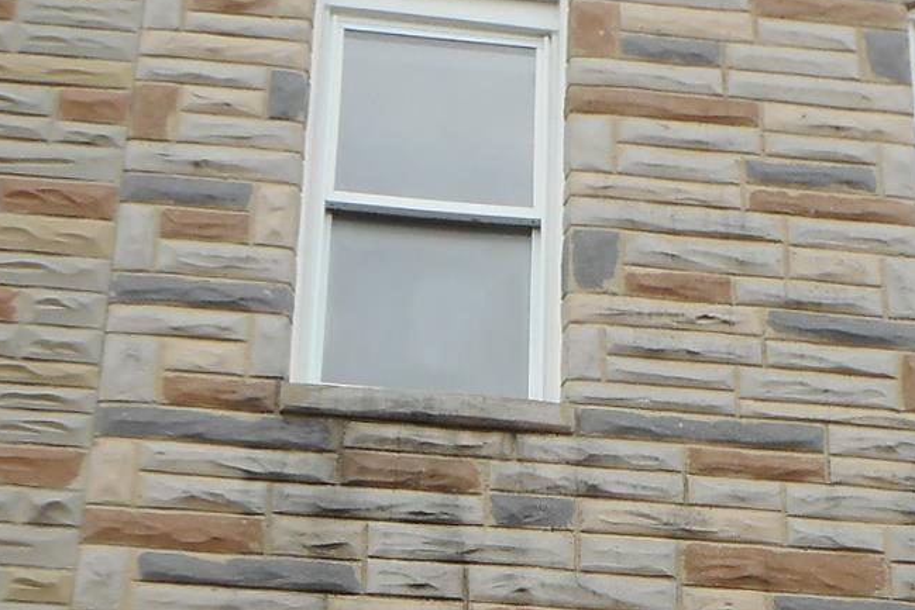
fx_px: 2084
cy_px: 769
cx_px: 515
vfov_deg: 15.9
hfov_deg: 24.7
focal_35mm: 82
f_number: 3.7
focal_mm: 4.5
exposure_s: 1/125
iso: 80
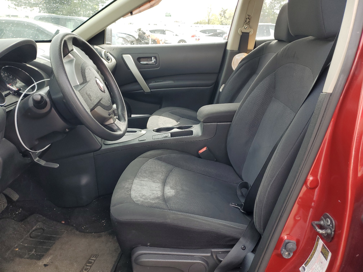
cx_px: 182
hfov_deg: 67.3
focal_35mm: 26
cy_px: 136
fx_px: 273
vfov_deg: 53.1
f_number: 1.5
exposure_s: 1/333
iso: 50
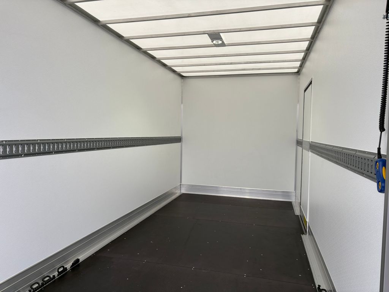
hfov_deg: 67.3
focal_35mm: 26
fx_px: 292
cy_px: 146
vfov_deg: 53.1
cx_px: 194
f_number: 1.6
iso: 32
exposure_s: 1/122
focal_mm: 5.96
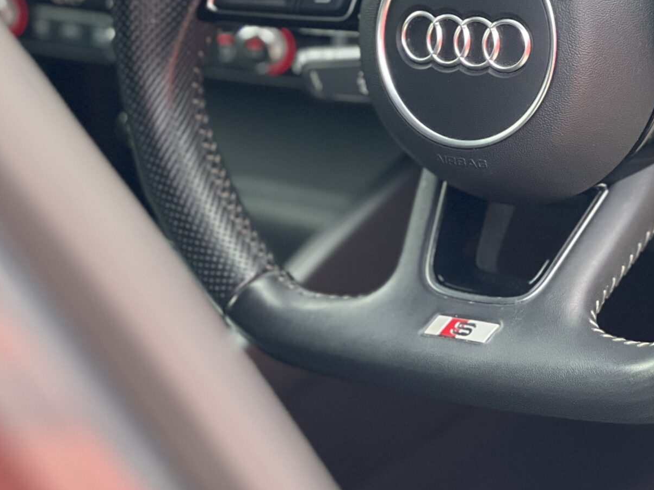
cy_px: 30
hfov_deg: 12.0
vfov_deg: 9.0
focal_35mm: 164
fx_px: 3098
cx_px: 570
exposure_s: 1/121
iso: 200
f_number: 2.8
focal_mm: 9
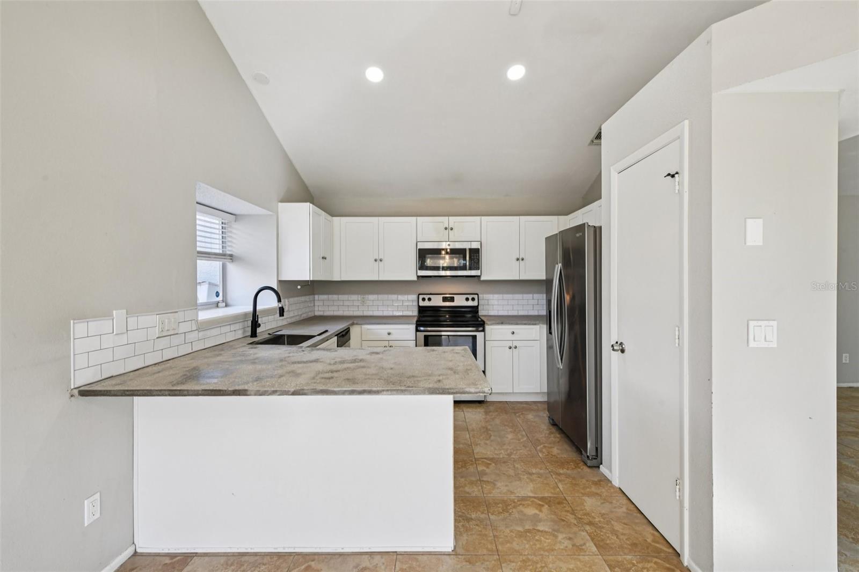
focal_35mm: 16
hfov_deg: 96.7
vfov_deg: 73.7
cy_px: 286
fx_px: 382
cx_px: 430
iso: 400
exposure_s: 1/40
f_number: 8
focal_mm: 16
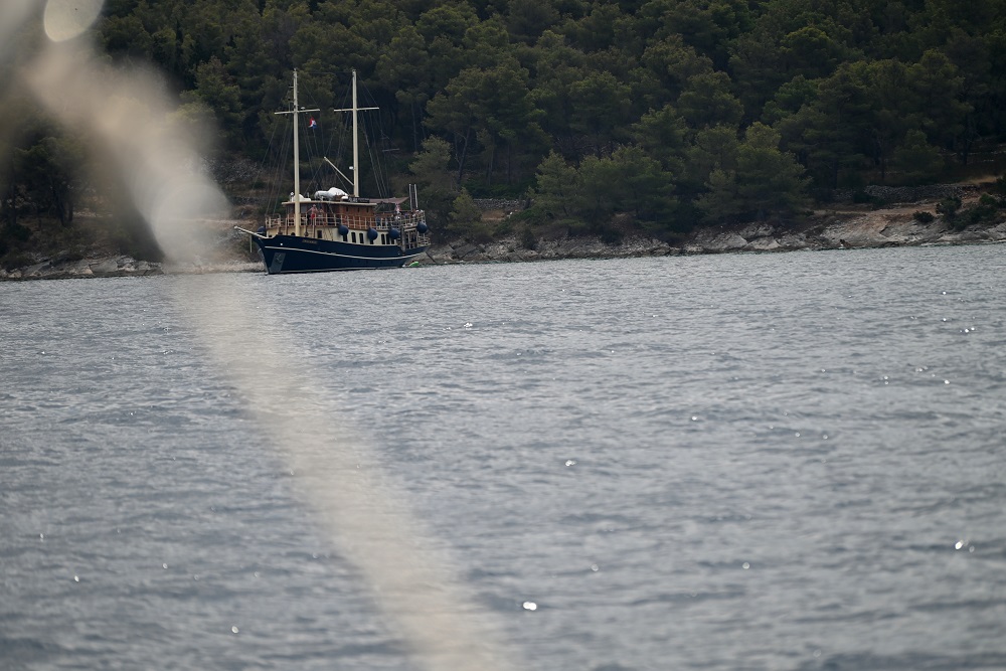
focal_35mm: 220
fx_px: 6148
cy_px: 336
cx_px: 503
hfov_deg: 9.4
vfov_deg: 6.2
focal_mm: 220
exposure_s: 1/640
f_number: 5.3
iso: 100
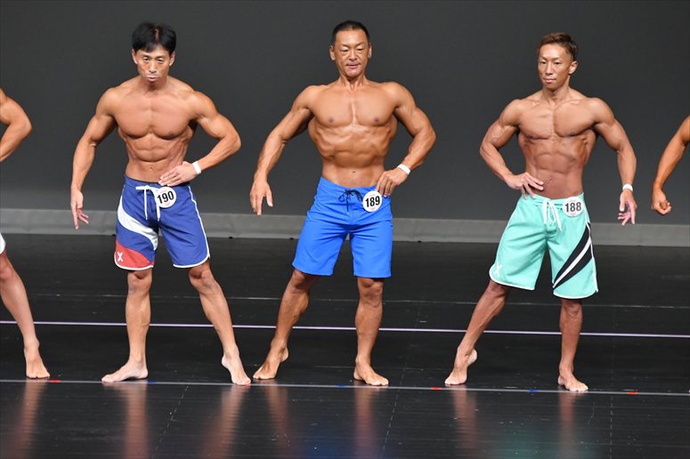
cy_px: 230
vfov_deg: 4.4
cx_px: 345
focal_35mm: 315
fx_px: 6035
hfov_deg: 6.5
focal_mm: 210
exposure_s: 1/400
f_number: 5.6
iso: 4000
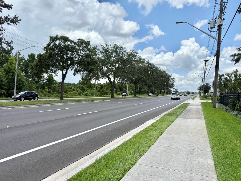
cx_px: 120
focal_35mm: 24
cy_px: 90
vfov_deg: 56.8
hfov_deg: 71.6
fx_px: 167
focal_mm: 6.76
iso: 80
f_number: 1.78
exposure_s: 1/4975
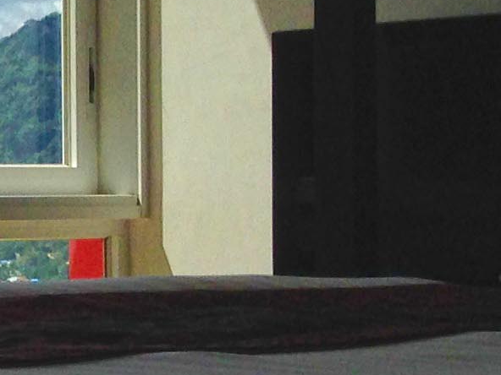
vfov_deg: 8.1
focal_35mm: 182
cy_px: 291
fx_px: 2634
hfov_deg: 9.3
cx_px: -853
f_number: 2.4
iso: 50
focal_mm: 4.12
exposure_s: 1/2262
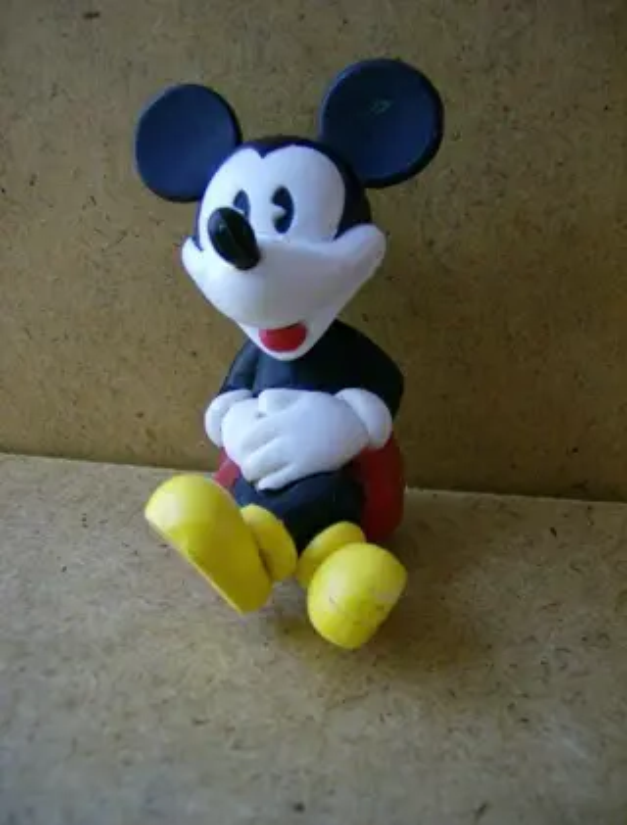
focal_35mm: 36
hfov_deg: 40.0
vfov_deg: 51.1
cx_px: 314
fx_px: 862
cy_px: 412
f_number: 2.8
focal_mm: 6
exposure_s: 1/64
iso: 116
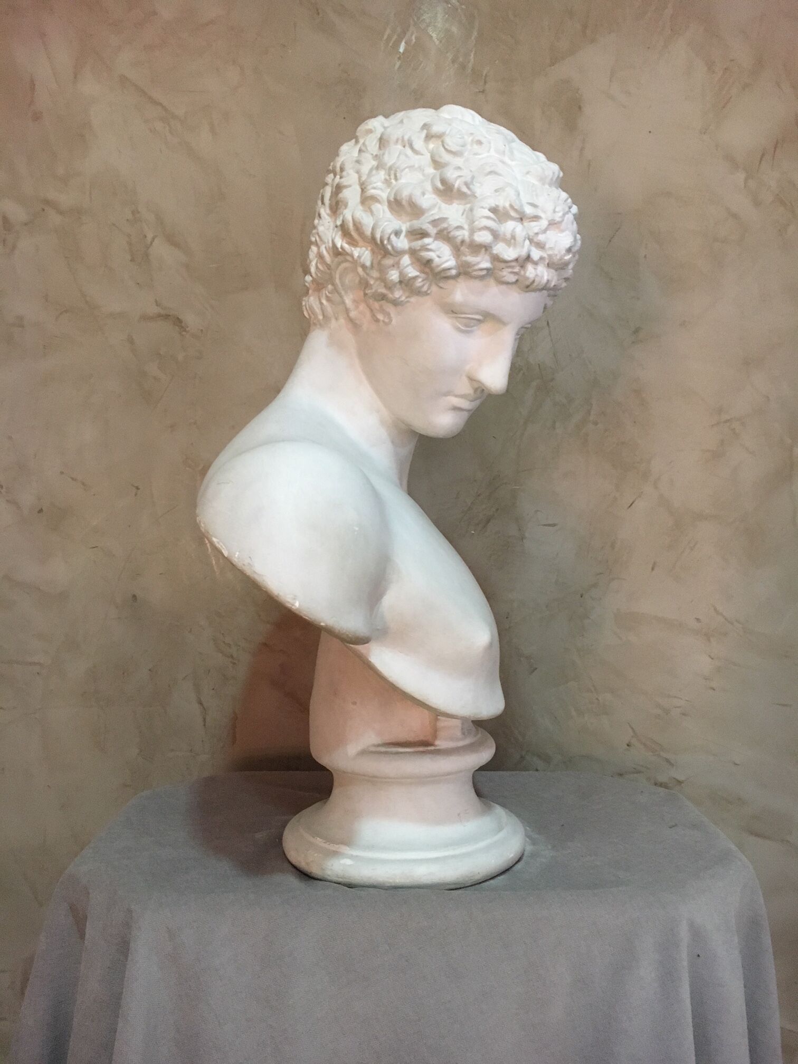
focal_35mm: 29
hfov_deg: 48.2
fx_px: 891
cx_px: 399
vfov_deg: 61.7
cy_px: 532
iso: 250
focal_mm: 4.15
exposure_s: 1/33
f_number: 2.2
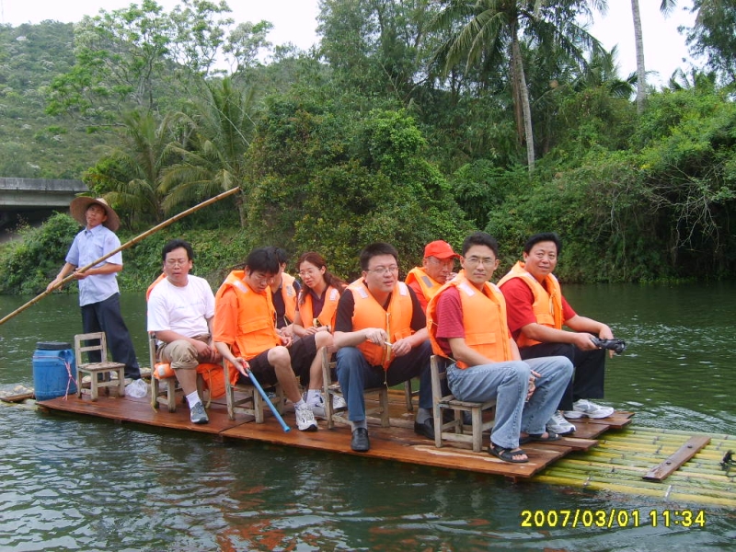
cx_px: 368
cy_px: 276
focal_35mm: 35
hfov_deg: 52.6
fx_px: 744
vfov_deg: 40.7
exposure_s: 1/350
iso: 50
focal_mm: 5.8
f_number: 2.8
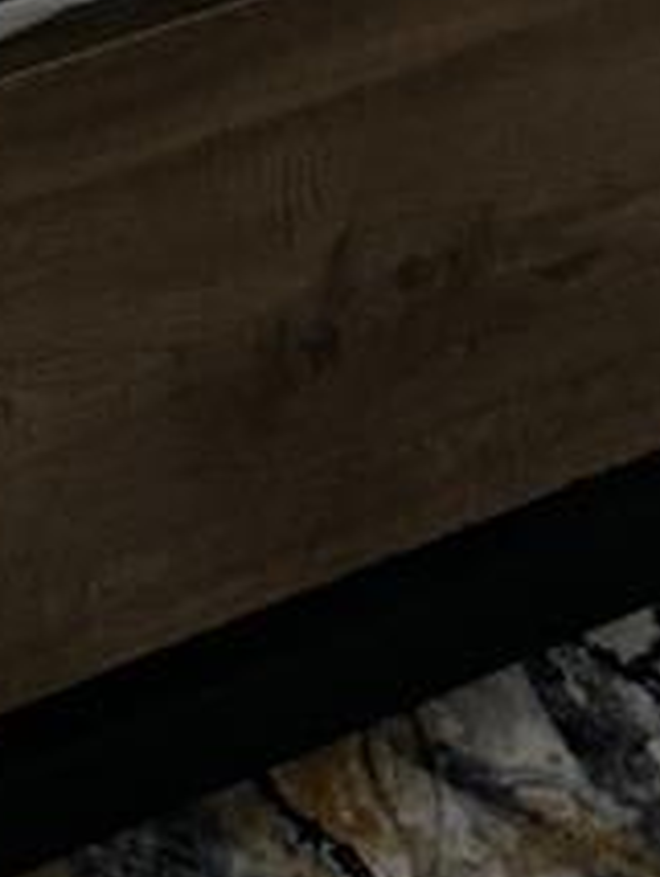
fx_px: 4262
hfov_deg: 7.5
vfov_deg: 9.0
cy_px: -1953
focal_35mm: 168
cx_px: -1494
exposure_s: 1/120
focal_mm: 6.86
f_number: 1.78
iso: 125
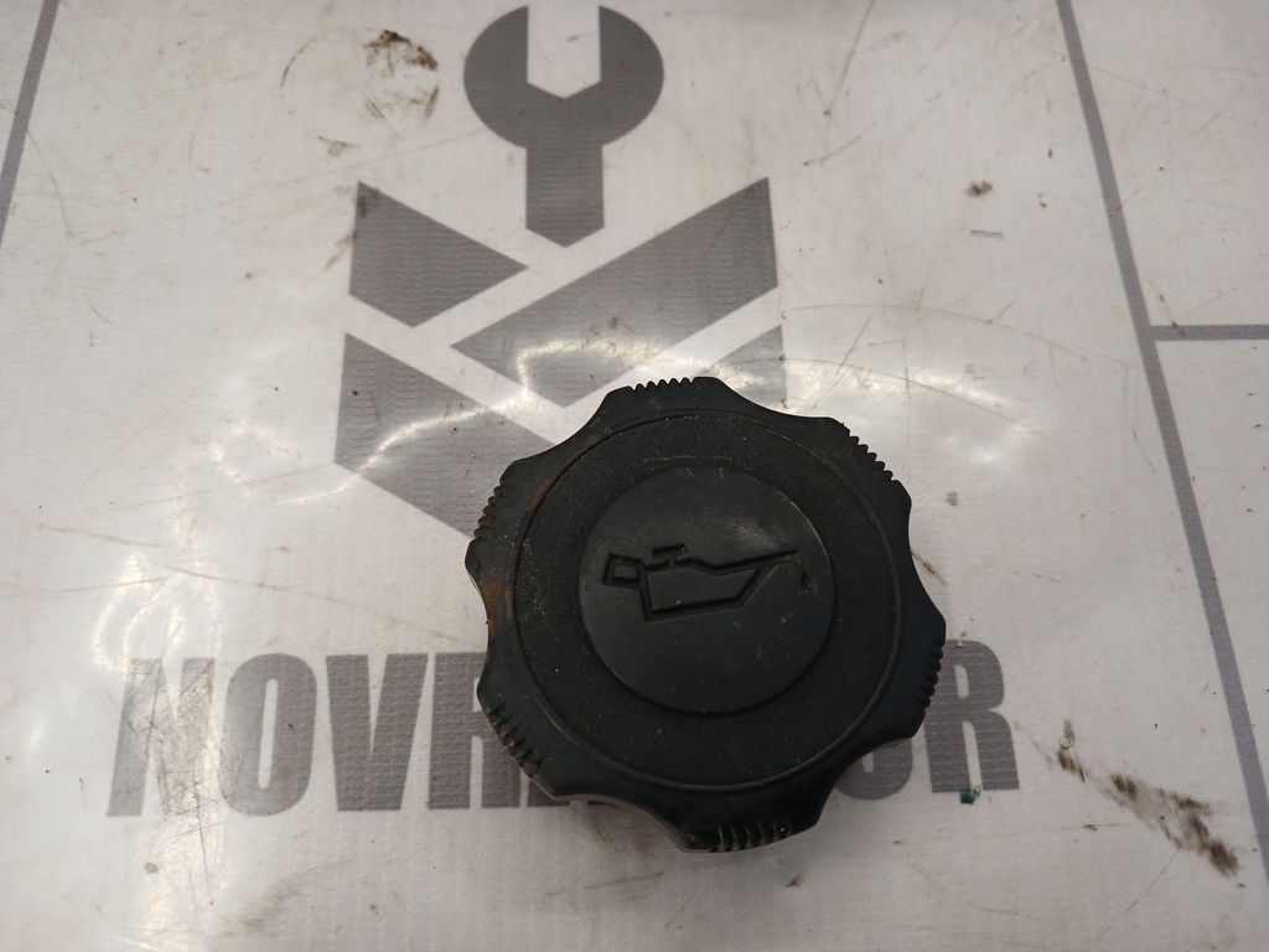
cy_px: 476
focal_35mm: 27
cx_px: 634
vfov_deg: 51.4
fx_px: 990
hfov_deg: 65.3
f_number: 1.8
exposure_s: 1/50
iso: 64
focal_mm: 4
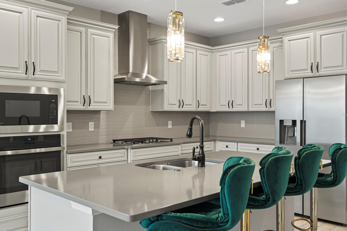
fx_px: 328
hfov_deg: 55.8
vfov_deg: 38.9
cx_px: 178
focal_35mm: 34
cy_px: 114
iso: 100
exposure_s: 1/1.67
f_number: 8
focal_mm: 32
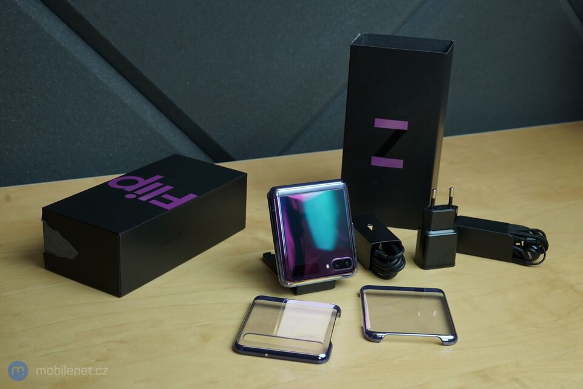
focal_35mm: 48
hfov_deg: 41.1
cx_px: 292
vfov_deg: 28.1
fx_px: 777
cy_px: 194
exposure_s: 1/200
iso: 1250
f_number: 8
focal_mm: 48
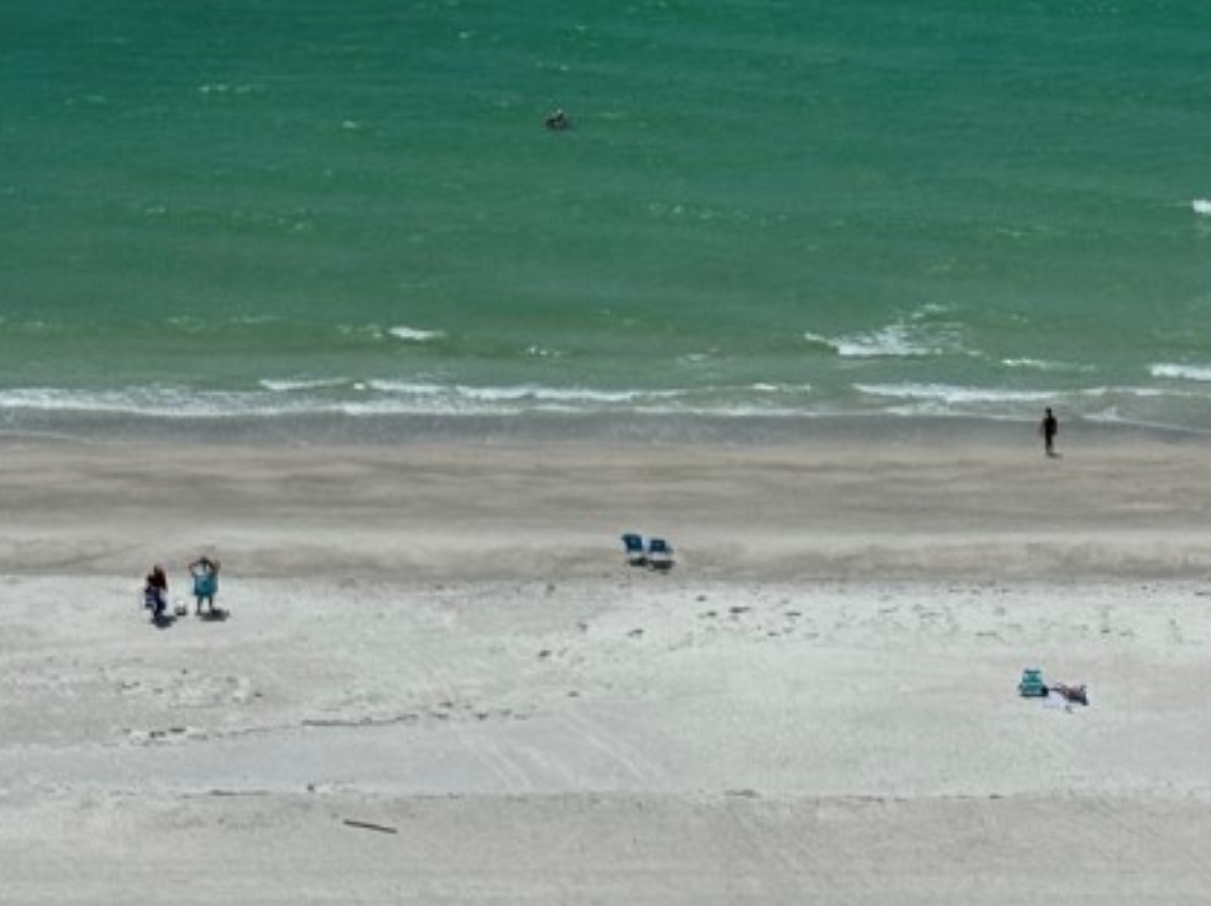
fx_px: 4125
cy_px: 604
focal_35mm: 118
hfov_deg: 16.5
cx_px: 1098
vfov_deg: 12.5
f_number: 1.78
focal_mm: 6.76
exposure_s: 1/15385
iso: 64
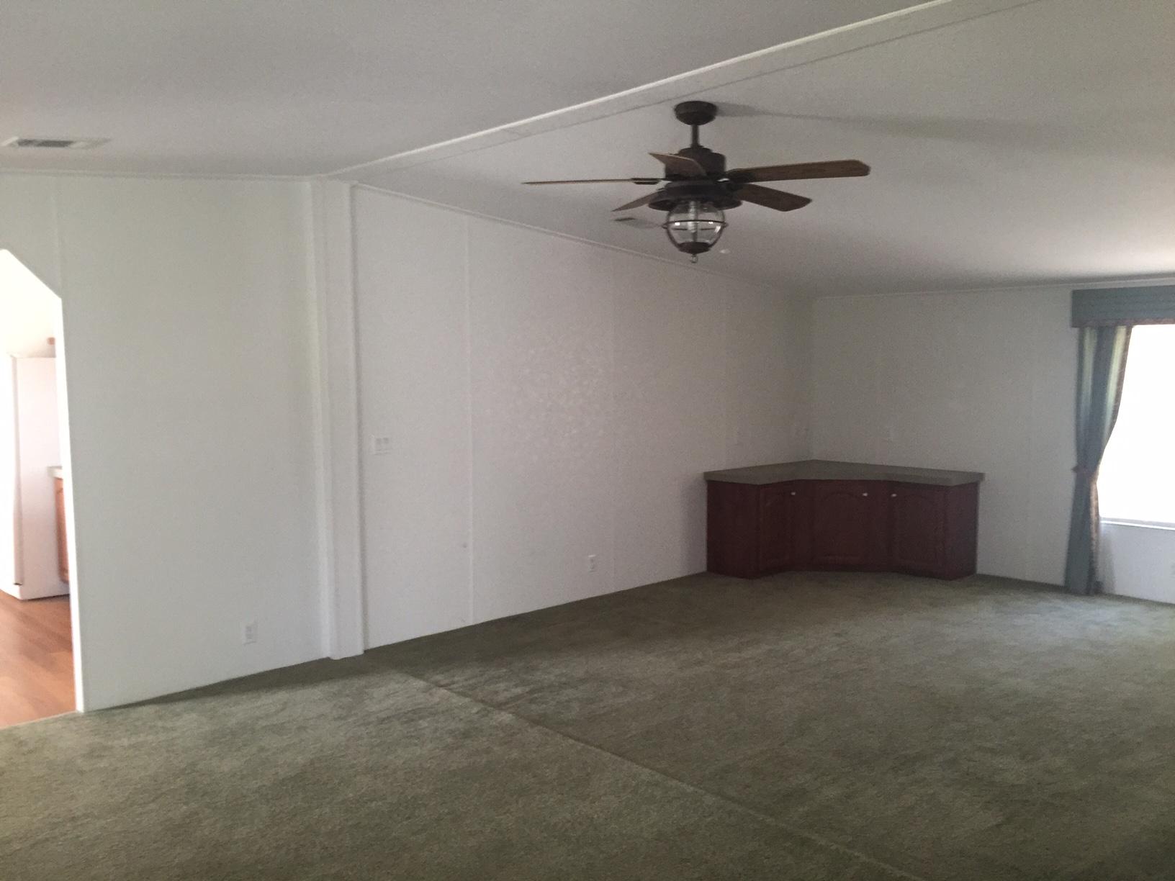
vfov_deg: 48.2
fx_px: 984
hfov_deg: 61.7
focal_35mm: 29
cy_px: 440
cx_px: 588
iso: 250
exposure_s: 1/20
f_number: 2.2
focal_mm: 4.15
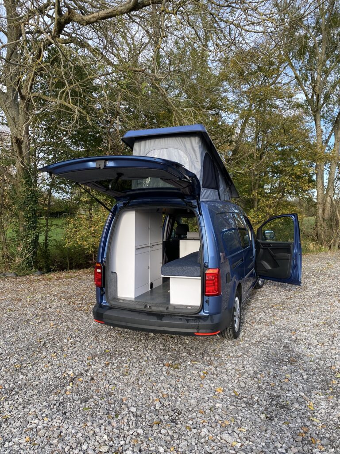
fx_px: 340
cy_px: 227
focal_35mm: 26
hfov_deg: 53.1
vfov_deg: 67.3
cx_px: 170
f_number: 1.8
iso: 32
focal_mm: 4.25
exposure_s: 1/460
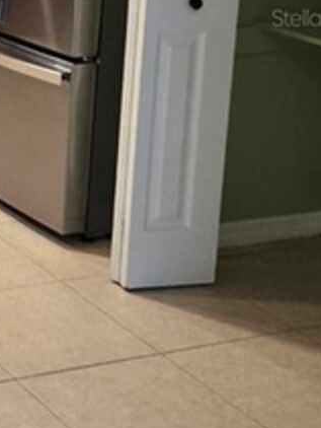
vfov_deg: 20.5
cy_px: 17
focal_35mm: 93
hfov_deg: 14.0
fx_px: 1149
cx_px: -274
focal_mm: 5.4
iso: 400
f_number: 1.8
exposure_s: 1/120
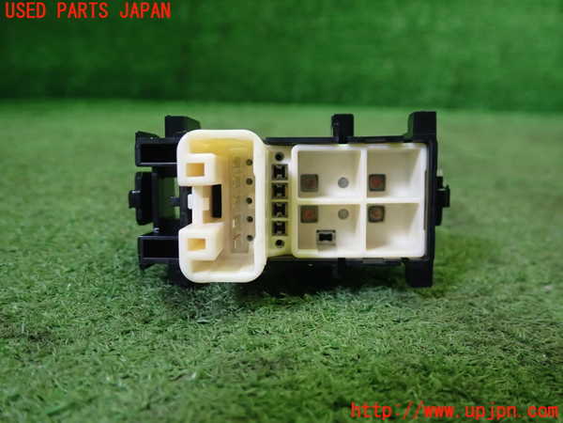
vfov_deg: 46.8
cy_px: 212
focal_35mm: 30
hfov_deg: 60.0
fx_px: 488
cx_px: 282
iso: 320
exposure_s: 1/125
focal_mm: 5.5
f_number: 2.3
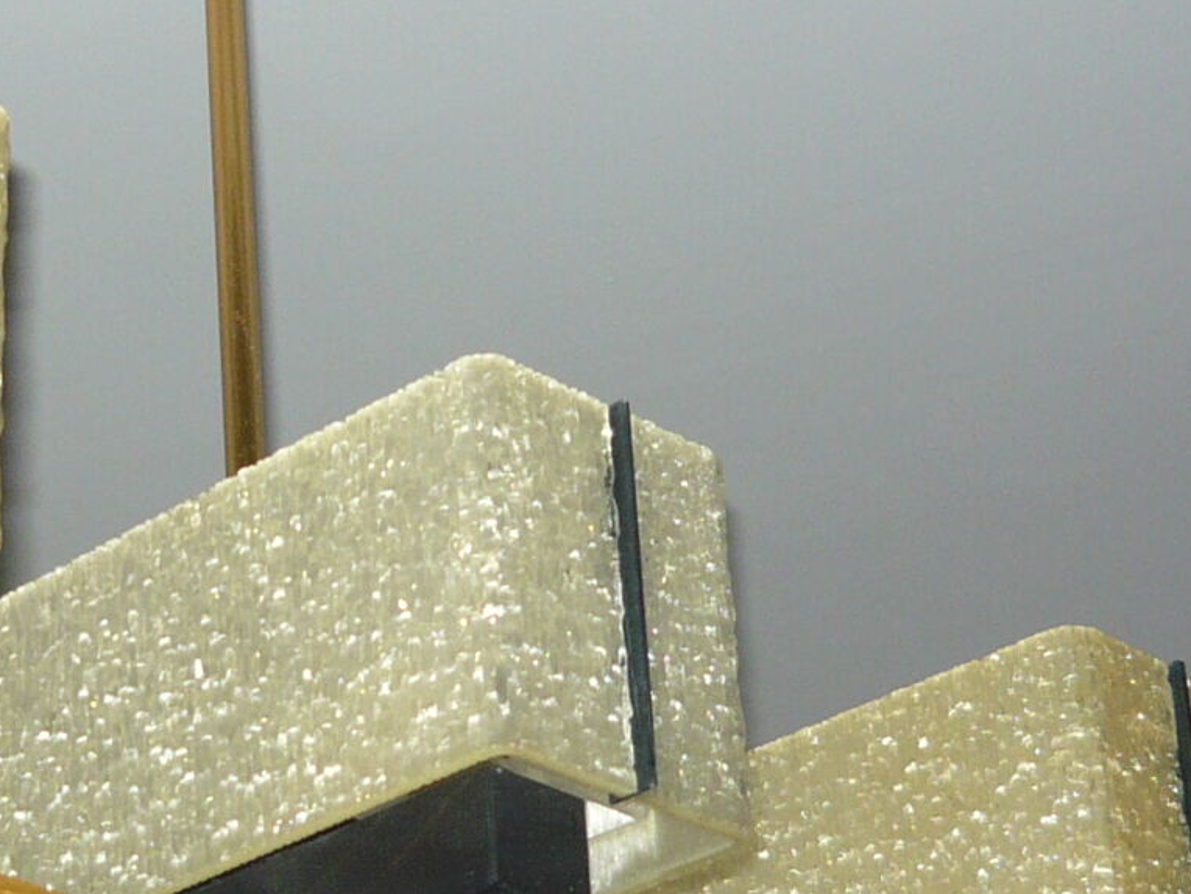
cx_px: 201
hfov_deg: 17.5
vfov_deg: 13.3
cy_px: 608
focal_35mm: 111
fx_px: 3819
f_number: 2.8
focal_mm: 5.5
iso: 100
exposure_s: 1/30
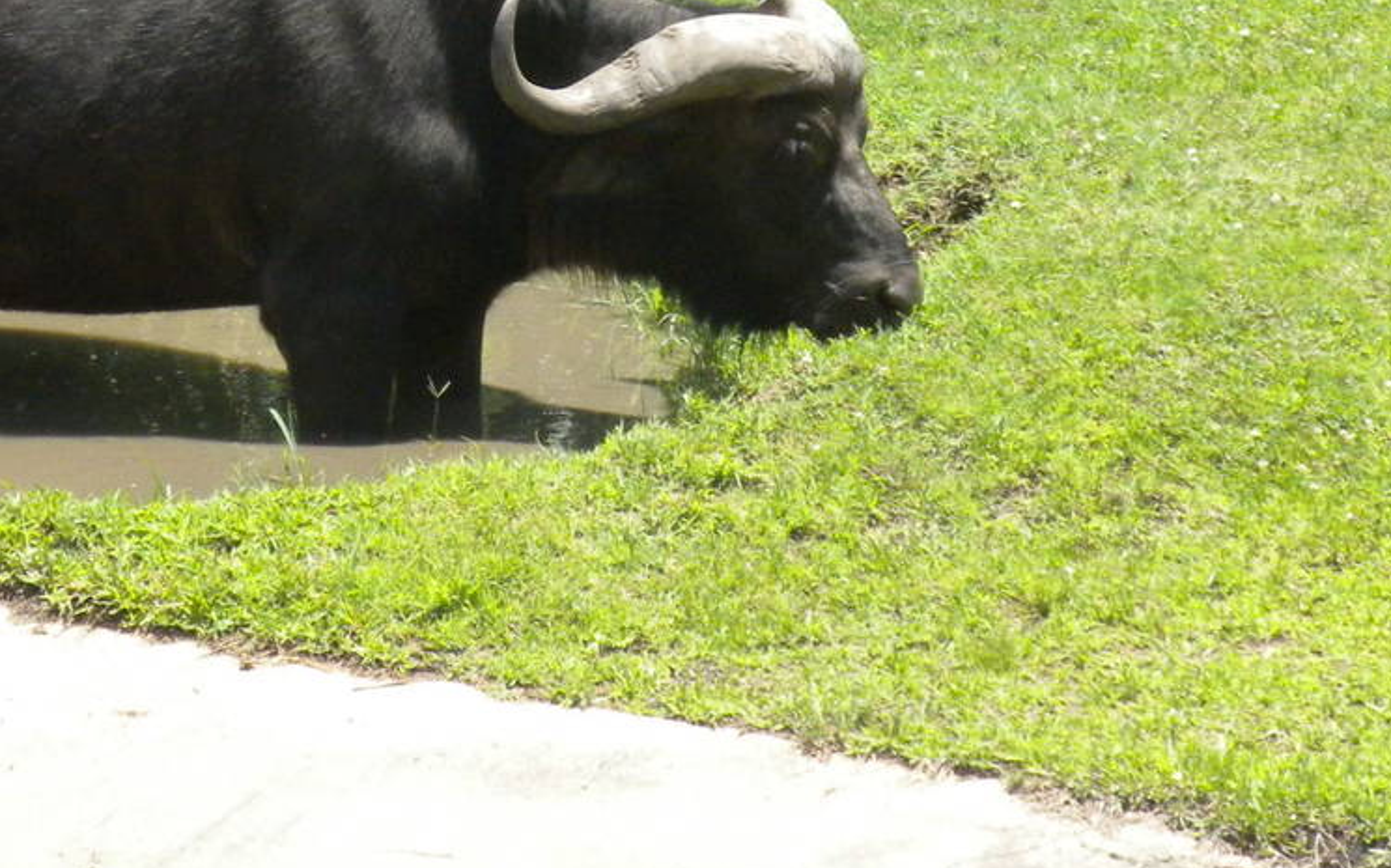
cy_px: -19
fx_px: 6215
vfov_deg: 7.9
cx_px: 357
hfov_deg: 12.7
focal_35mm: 164
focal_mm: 12.7
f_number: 5
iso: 208
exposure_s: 1/524
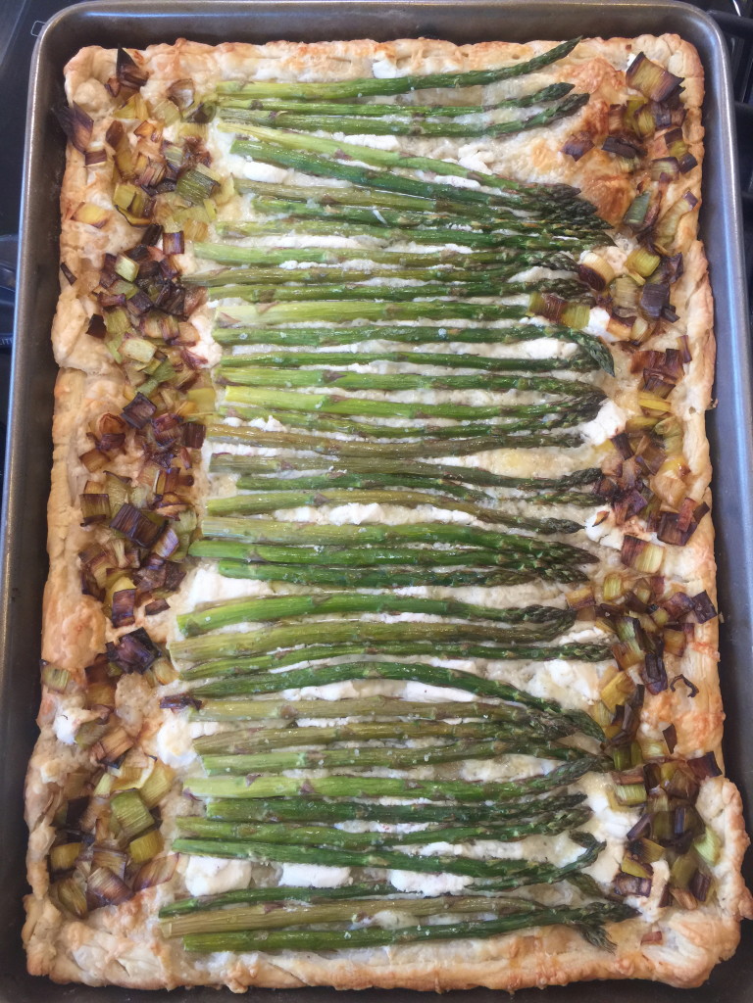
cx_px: 376
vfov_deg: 61.7
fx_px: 841
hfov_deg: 48.2
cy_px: 502
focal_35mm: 29
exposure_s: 1/30
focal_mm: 4.15
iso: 50
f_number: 2.2
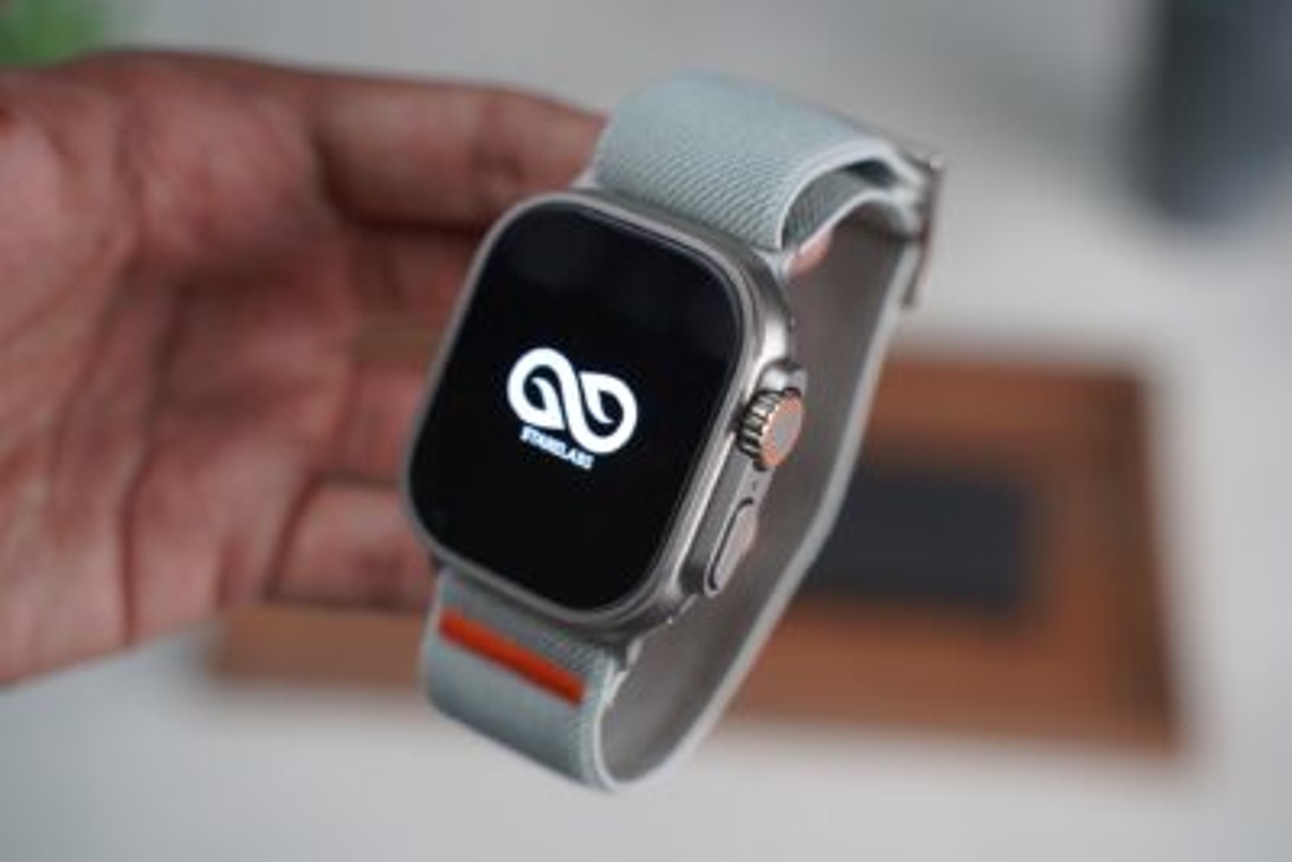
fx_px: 1795
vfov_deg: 27.0
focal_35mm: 50
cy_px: 431
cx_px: 646
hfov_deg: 39.6
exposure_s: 1/60
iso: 1000
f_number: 4
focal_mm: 50
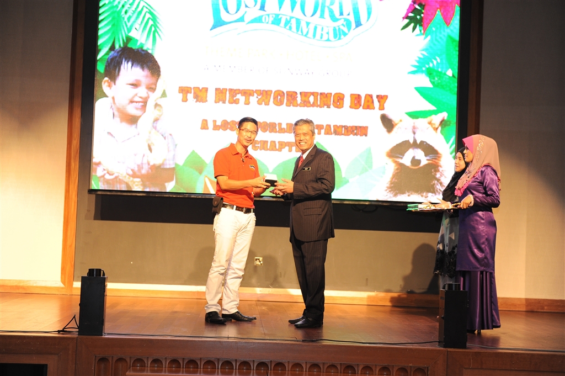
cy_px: 188
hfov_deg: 28.9
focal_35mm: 70
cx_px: 282
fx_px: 1098
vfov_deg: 19.4
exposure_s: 1/80
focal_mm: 70
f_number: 3.5
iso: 1250
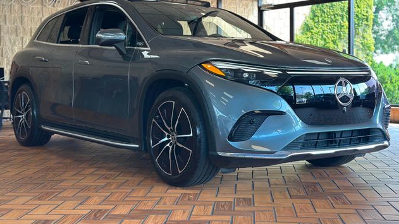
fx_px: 561
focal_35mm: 53
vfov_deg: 22.5
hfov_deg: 39.2
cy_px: 74
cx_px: 200
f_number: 1.78
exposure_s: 1/166
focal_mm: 6.86
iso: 80
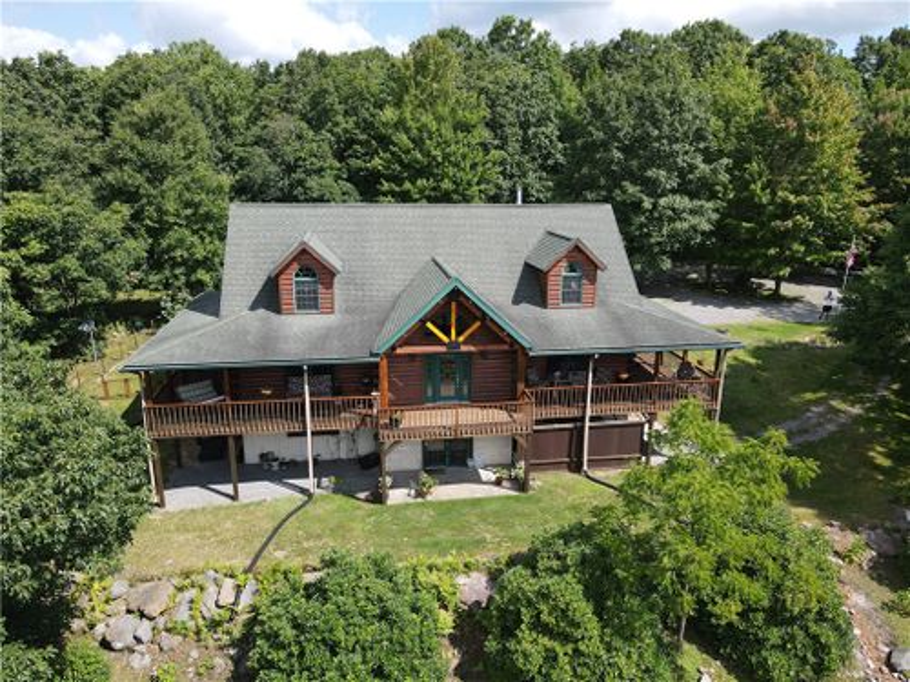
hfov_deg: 71.6
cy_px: 341
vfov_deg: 56.8
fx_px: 631
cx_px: 455
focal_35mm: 24
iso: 100
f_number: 2.8
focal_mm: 4.5
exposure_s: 1/320
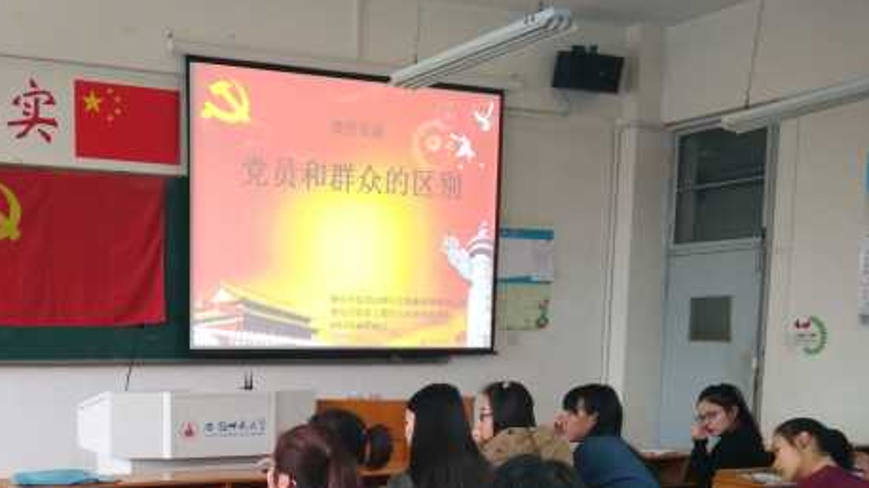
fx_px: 829
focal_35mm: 36
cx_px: 250
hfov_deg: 53.5
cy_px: 479
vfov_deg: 30.6
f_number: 2.2
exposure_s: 1/33.3
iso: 171
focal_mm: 3.66
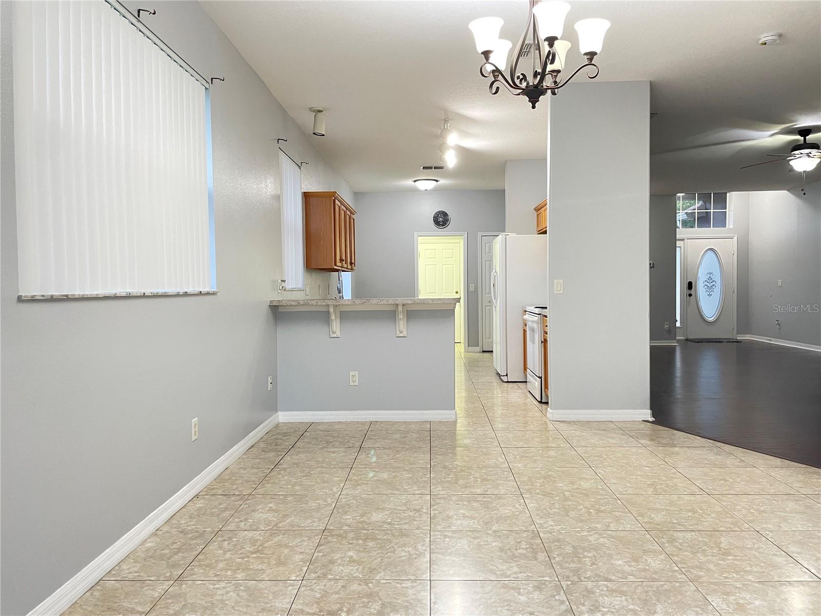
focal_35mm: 26
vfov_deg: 53.1
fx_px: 617
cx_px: 410
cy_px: 308
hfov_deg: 67.3
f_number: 1.6
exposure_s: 1/60
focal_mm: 4.2
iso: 400
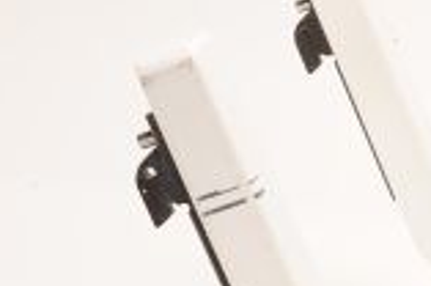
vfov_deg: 7.1
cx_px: 796
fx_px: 2282
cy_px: 235
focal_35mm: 191
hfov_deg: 10.1
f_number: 18
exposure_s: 1/160
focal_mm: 50
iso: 320
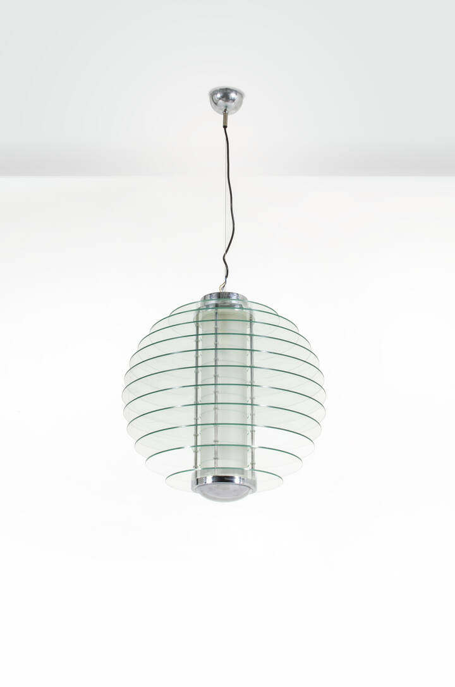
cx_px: 228
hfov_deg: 25.6
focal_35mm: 52
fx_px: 1000
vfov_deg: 37.9
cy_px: 344
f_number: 18
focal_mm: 35
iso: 125
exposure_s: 1/160
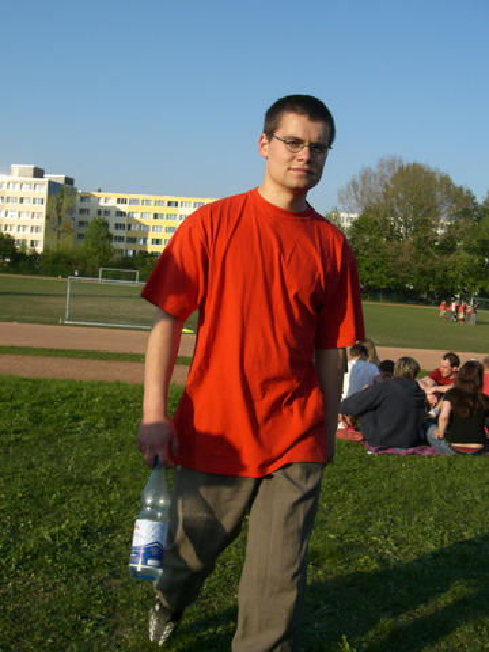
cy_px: 326
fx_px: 716
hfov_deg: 37.7
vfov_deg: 49.0
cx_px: 244
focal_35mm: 38
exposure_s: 1/500
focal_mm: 6.3
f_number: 4.4
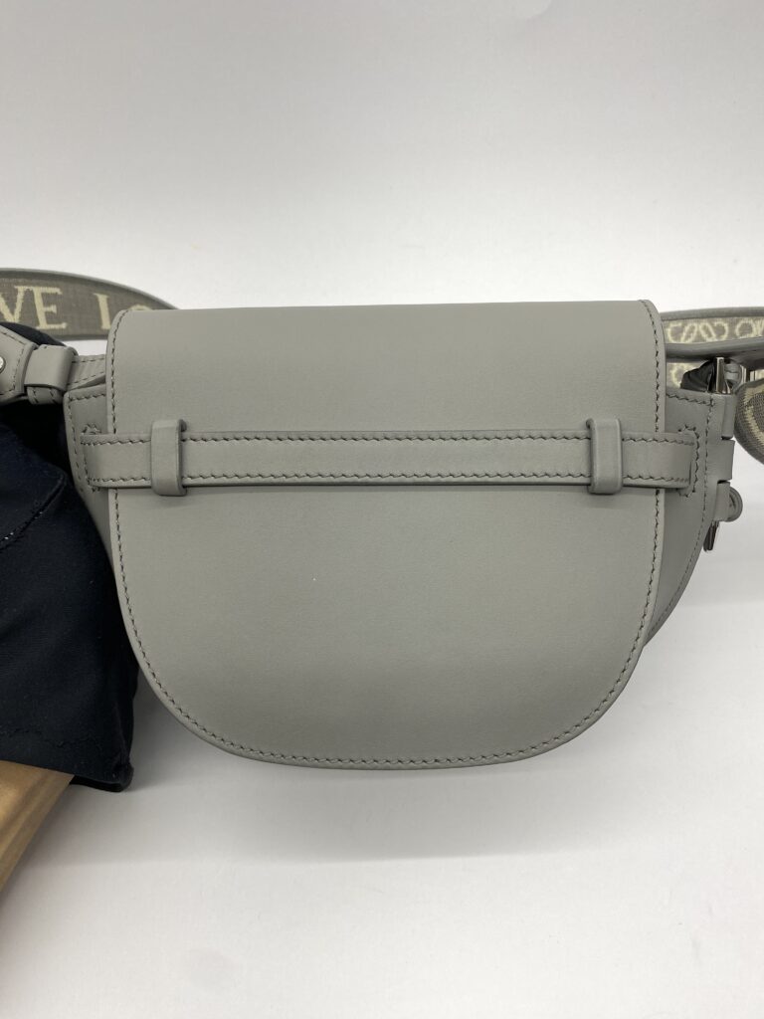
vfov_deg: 67.3
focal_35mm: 26
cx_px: 382
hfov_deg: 53.1
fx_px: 765
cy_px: 510
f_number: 1.8
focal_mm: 4.25
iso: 32
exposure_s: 1/121
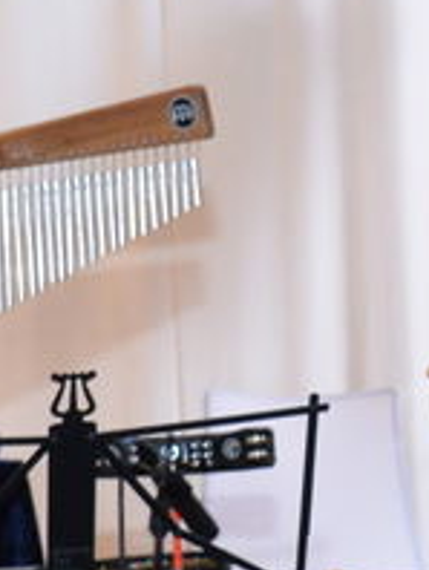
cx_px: 769
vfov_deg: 8.5
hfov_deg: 6.3
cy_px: 452
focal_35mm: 231
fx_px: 3809
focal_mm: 34
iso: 1600
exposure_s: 1/125
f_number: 6.3
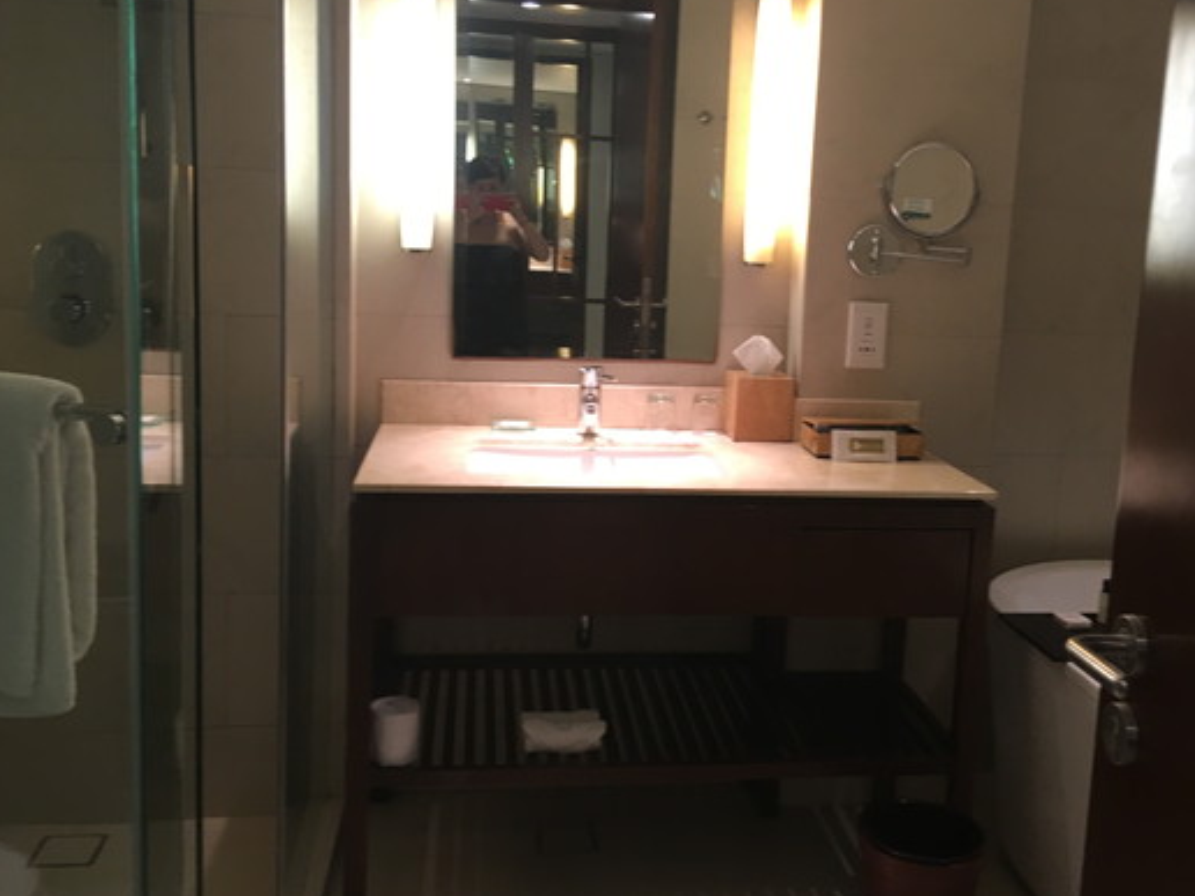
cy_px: 391
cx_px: 676
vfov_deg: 39.6
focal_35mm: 36
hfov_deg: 51.2
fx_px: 1243
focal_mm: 4.15
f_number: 2.2
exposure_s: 1/33
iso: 100
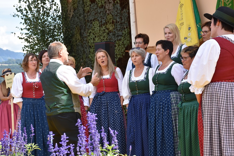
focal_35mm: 75
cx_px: 117
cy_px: 78
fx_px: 487
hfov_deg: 27.0
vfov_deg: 18.2
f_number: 9
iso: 400
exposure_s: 1/320
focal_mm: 50
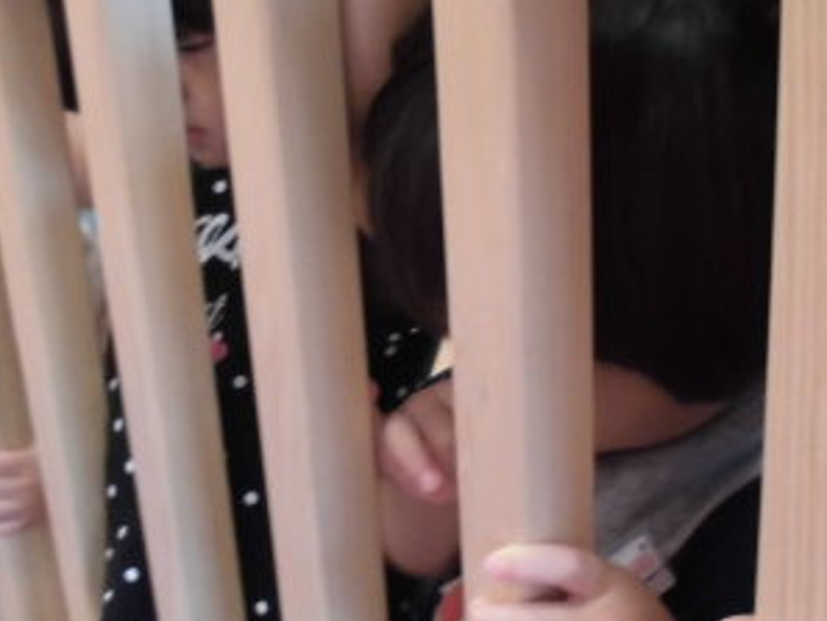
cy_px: 329
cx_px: 345
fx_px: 1338
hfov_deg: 34.3
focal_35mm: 56
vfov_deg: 26.1
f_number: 3.5
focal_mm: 4.6
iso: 400
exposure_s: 1/30
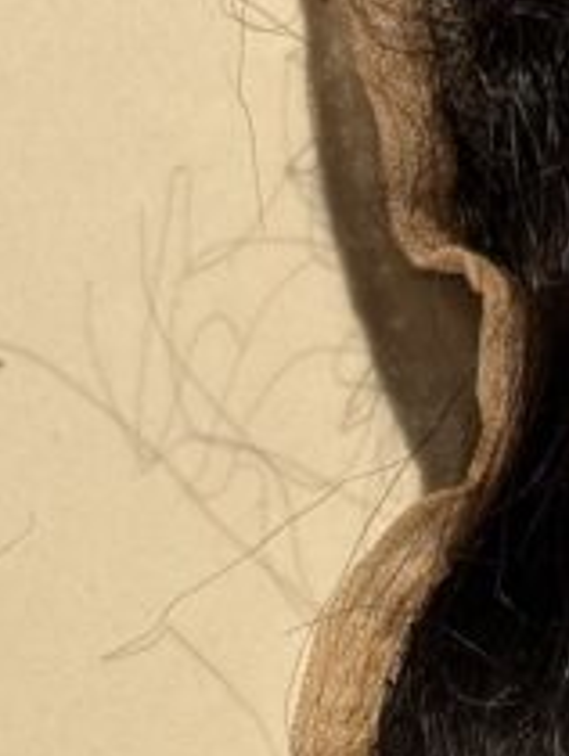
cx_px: 573
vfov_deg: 8.4
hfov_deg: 6.3
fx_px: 5118
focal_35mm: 234
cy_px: 886
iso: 64
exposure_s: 1/1264
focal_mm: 6.76
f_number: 1.78
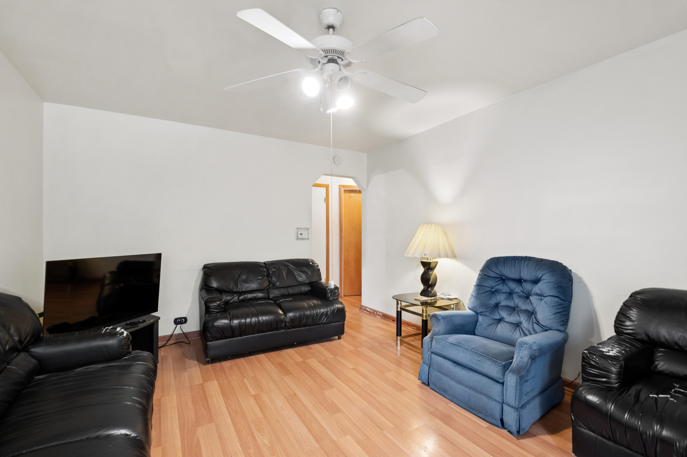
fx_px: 286
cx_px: 344
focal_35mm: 15
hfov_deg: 100.4
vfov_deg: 77.2
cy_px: 228
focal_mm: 10
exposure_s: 1/3.33
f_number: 8
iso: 400
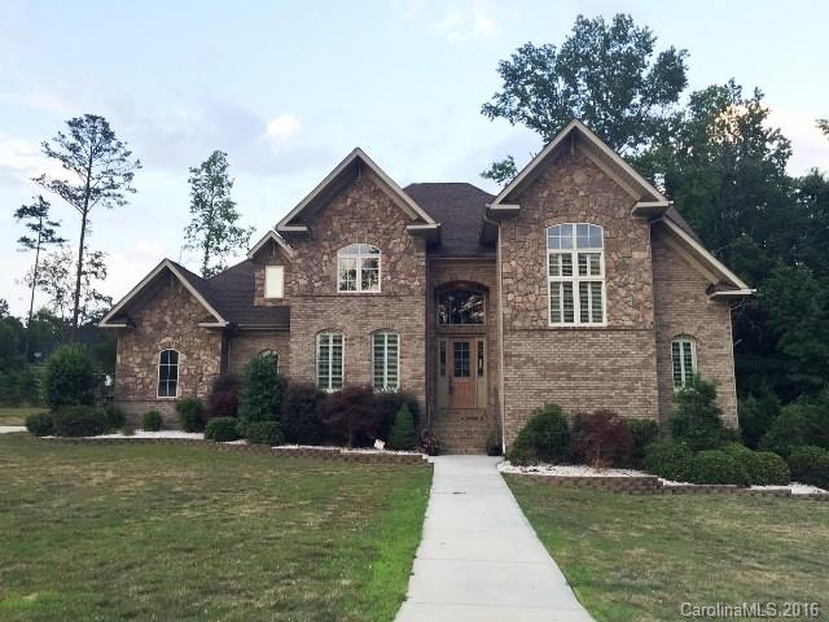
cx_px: 414
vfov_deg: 48.2
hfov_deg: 61.7
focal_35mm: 29
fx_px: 695
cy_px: 311
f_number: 2.2
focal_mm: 4.15
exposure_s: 1/120
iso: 32
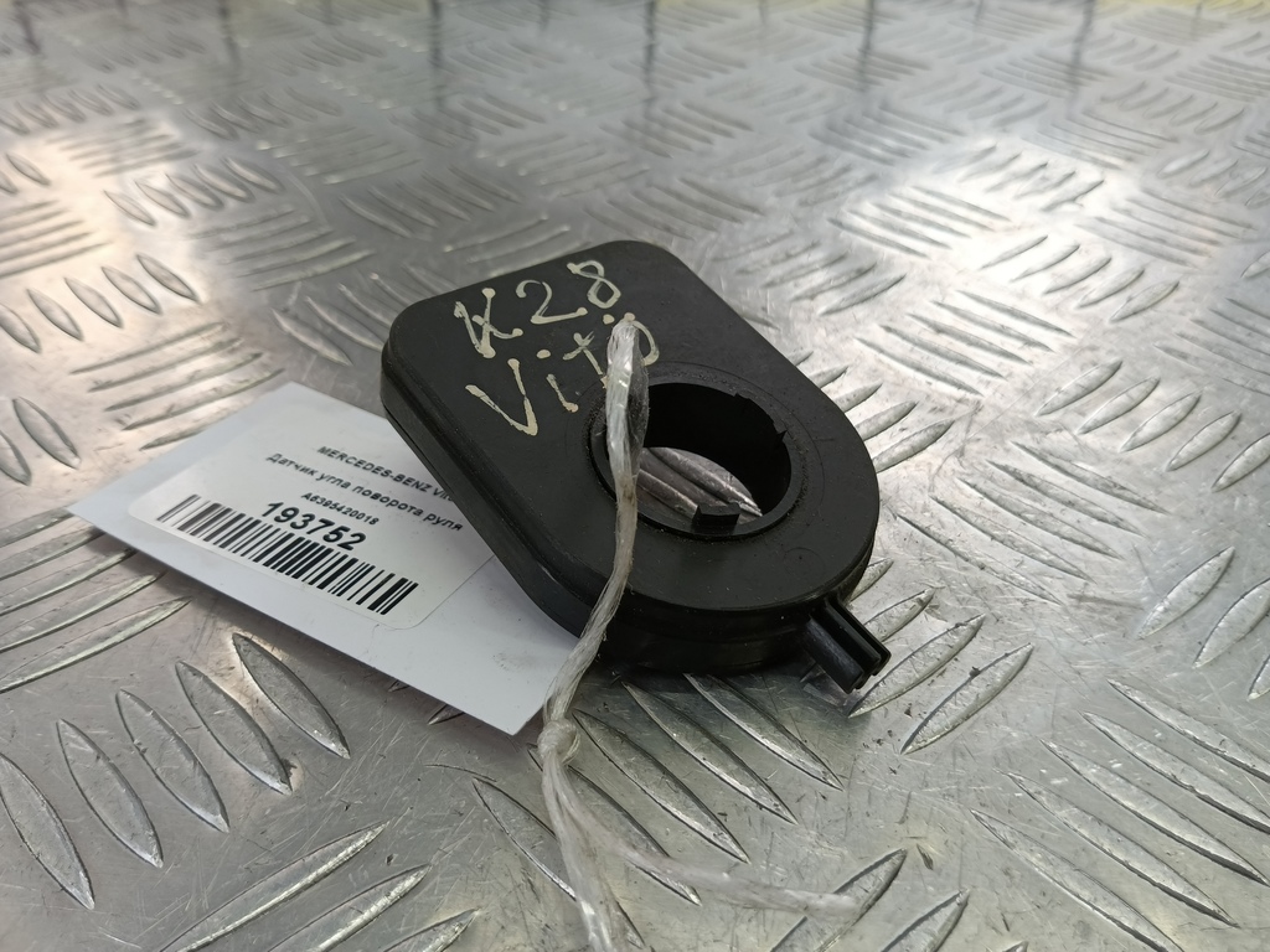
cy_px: 476
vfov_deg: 58.9
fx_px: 844
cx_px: 635
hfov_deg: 73.9
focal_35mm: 23
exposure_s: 1/100
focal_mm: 4.11
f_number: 1.6
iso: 114
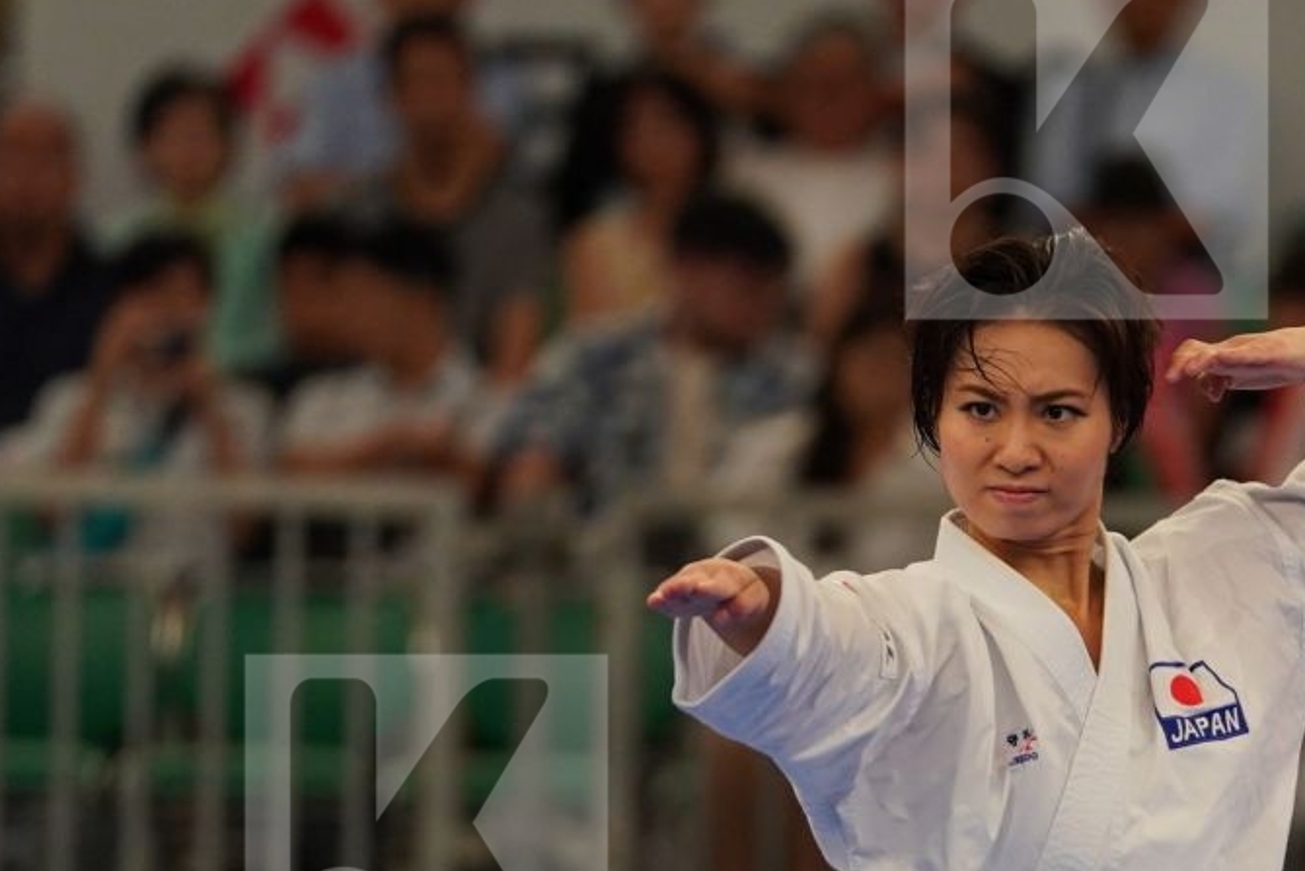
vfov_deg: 2.6
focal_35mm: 532
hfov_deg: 3.9
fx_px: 19288
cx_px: 1087
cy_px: 832
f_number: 2.8
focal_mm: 198
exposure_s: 1/1000
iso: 1250
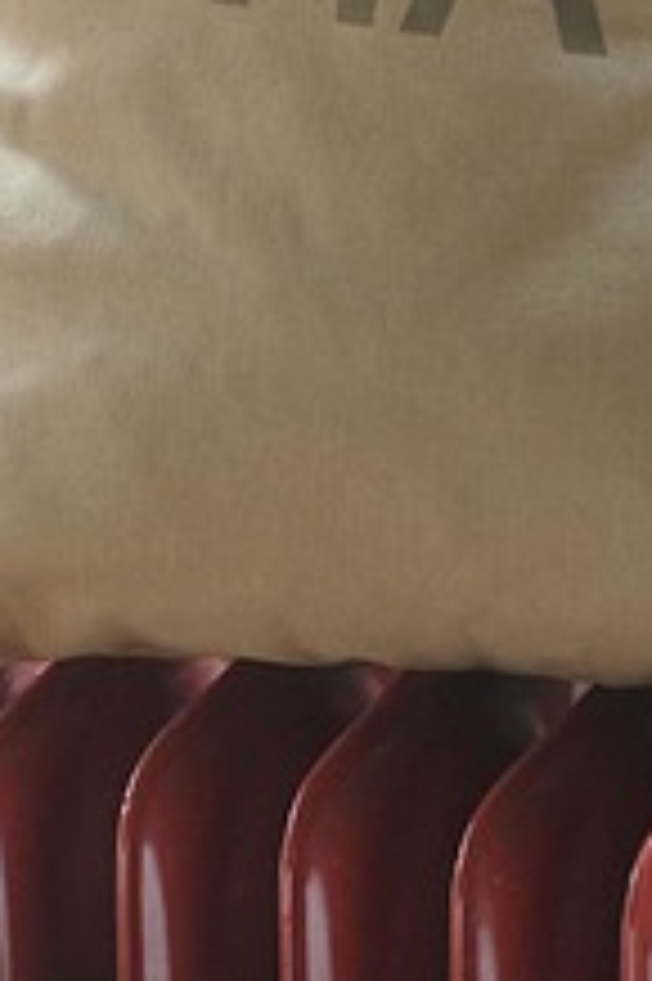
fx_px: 7591
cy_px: -862
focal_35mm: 279
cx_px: 607
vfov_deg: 7.2
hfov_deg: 4.9
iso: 640
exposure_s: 1/125
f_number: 3.2
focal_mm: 70
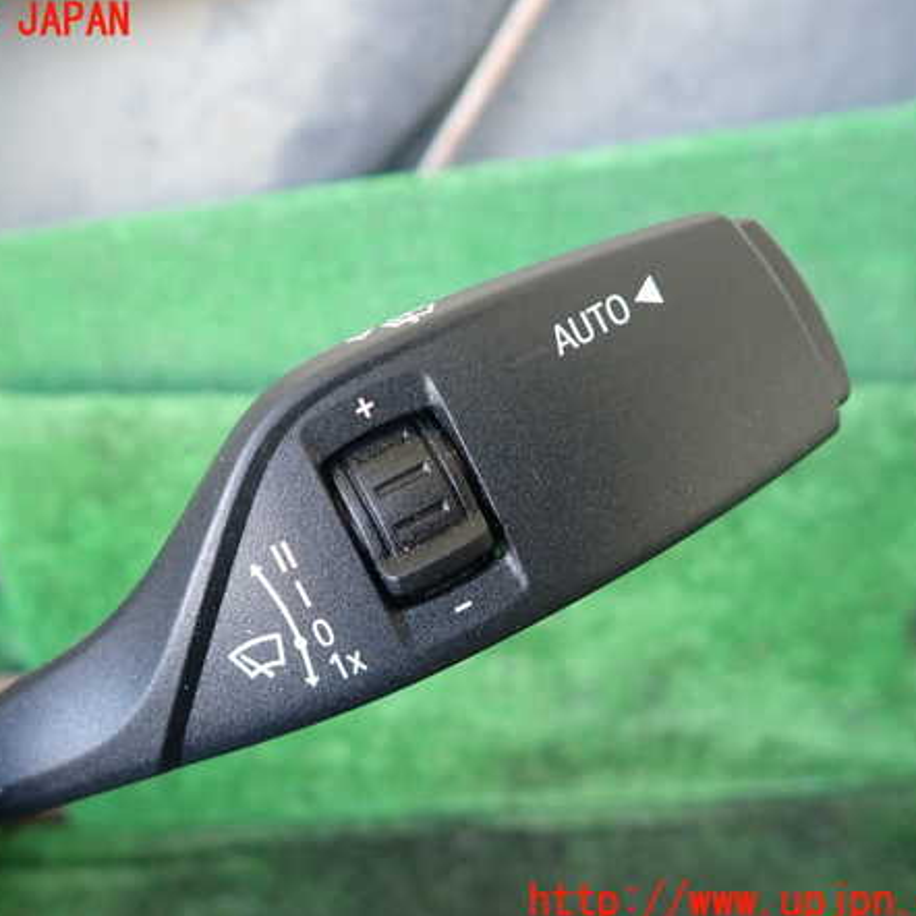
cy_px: 462
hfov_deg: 53.7
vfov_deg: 54.0
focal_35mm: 30
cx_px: 375
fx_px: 898
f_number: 2
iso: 200
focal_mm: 4.5
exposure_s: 1/40
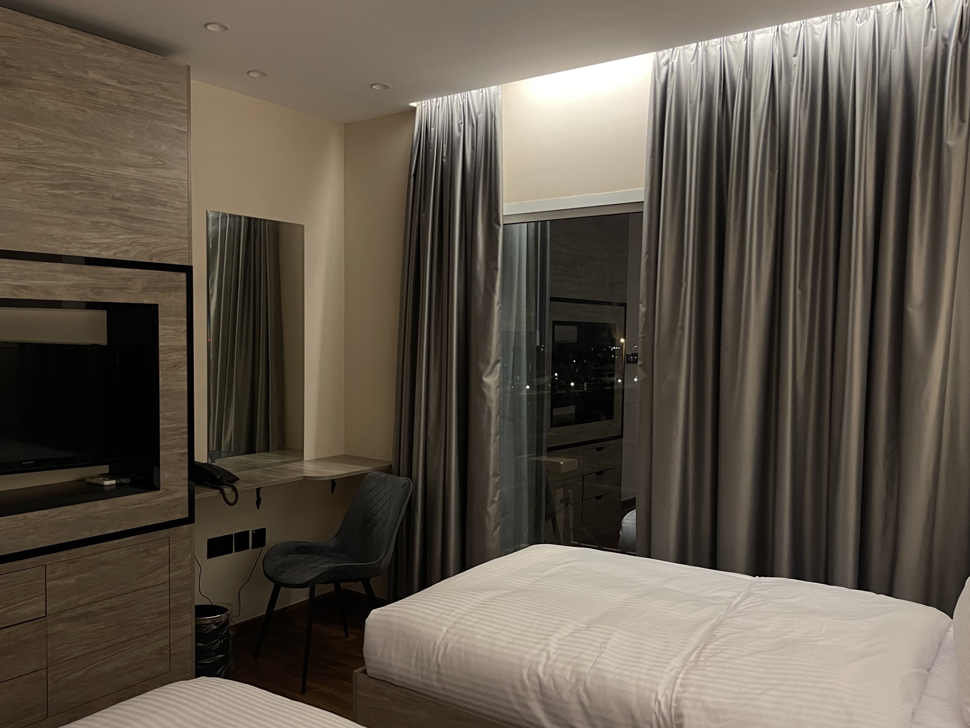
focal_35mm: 30
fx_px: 841
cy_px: 375
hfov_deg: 59.7
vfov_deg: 46.8
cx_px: 421
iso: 400
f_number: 1.6
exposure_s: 1/33
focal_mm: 5.1
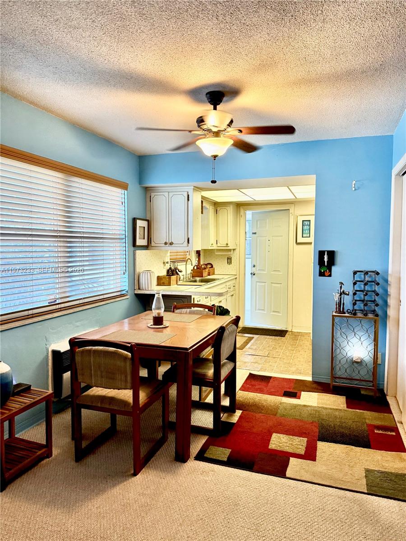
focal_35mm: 24
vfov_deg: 71.6
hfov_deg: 56.8
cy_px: 270
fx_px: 375
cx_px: 203
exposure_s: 1/60
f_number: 1.78
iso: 250
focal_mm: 6.76
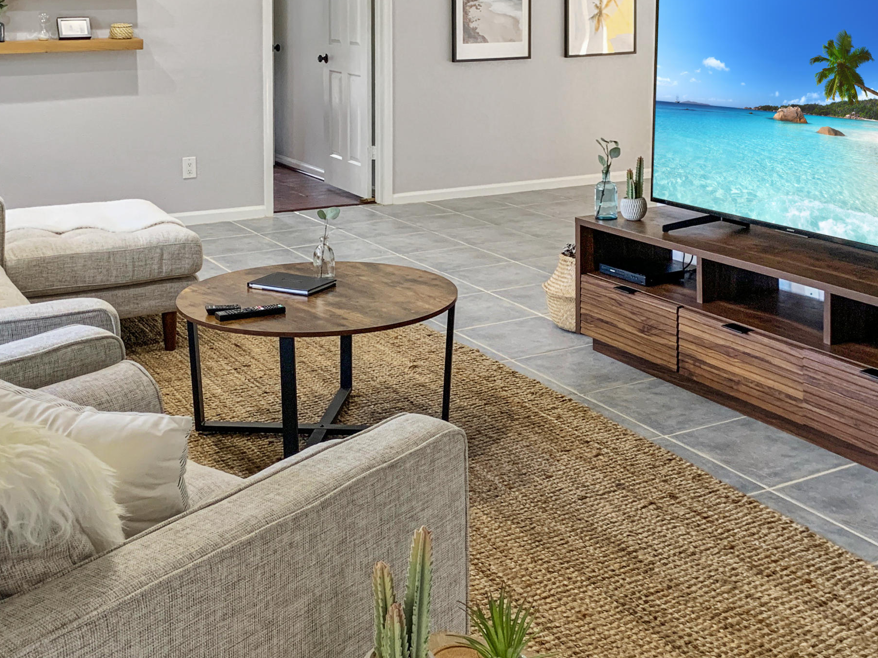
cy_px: 310
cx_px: 464
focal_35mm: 43
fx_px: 1091
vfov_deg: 33.6
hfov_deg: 43.8
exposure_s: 1/60
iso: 160
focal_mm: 4.25
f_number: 1.8
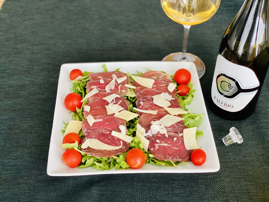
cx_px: 134
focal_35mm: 52
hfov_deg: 36.8
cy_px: 101
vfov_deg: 28.0
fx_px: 404
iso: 400
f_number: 2
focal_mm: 6
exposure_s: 1/30
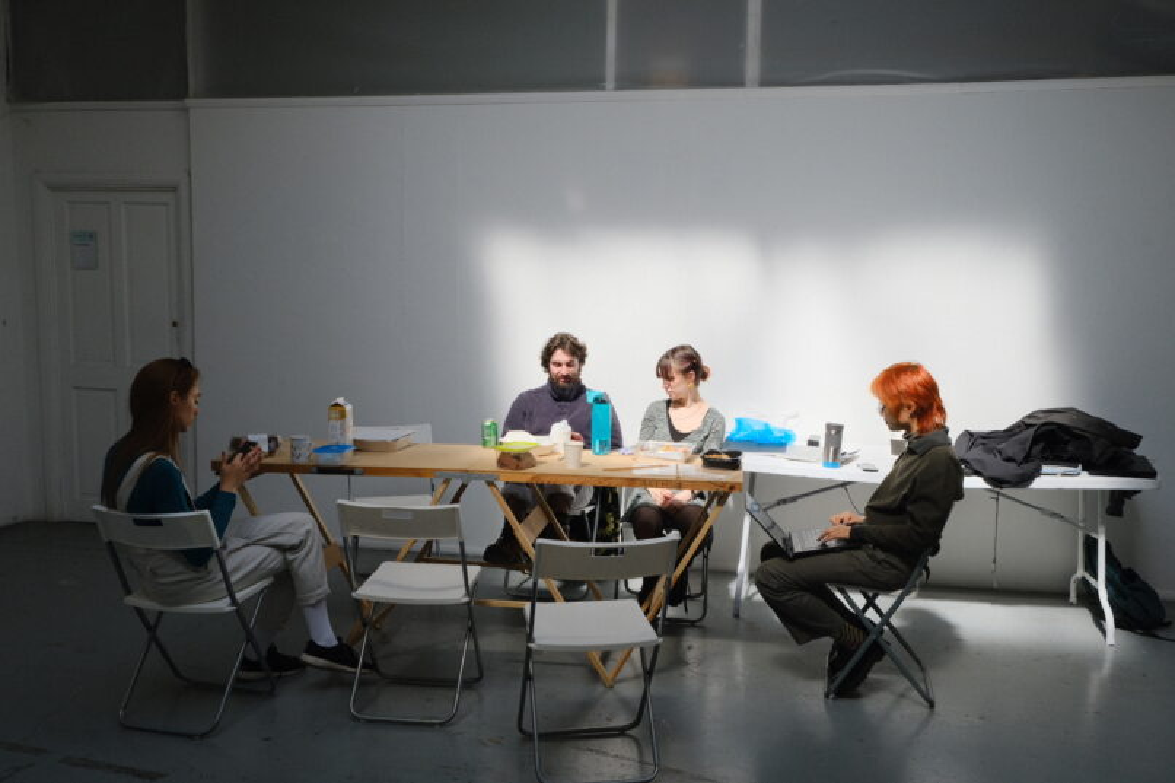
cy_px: 392
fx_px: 946
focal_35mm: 29
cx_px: 588
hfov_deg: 63.7
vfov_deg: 44.9
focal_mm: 19.6
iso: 800
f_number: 8
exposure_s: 1/500
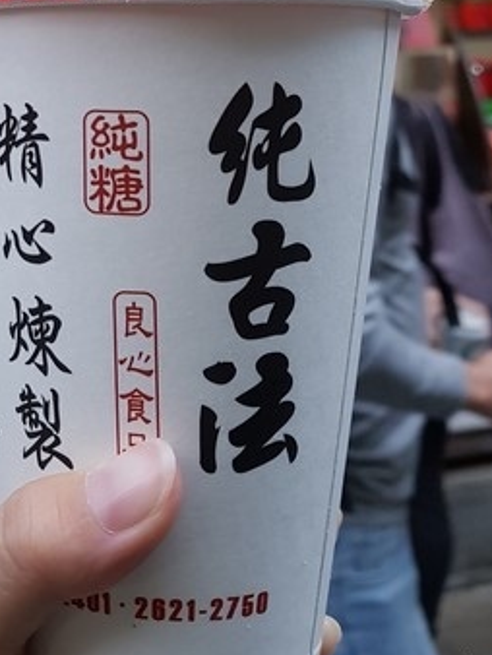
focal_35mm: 59
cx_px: 56
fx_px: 1117
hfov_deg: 24.2
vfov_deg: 31.0
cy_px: 54
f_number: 1.7
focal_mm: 4.2
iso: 100
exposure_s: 1/120
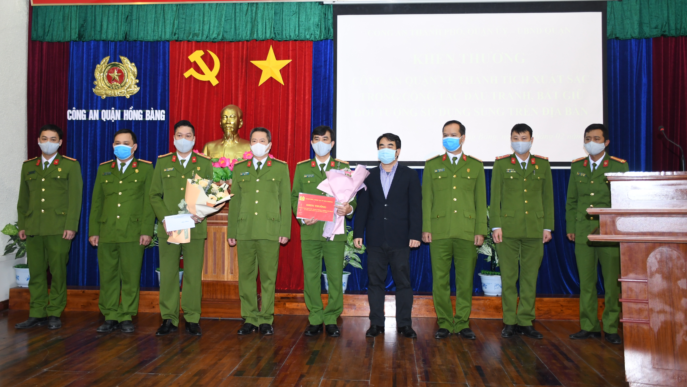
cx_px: 346
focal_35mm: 37
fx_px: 665
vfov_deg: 32.3
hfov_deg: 54.6
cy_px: 158
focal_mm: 23
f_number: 3.8
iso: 800
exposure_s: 1/200
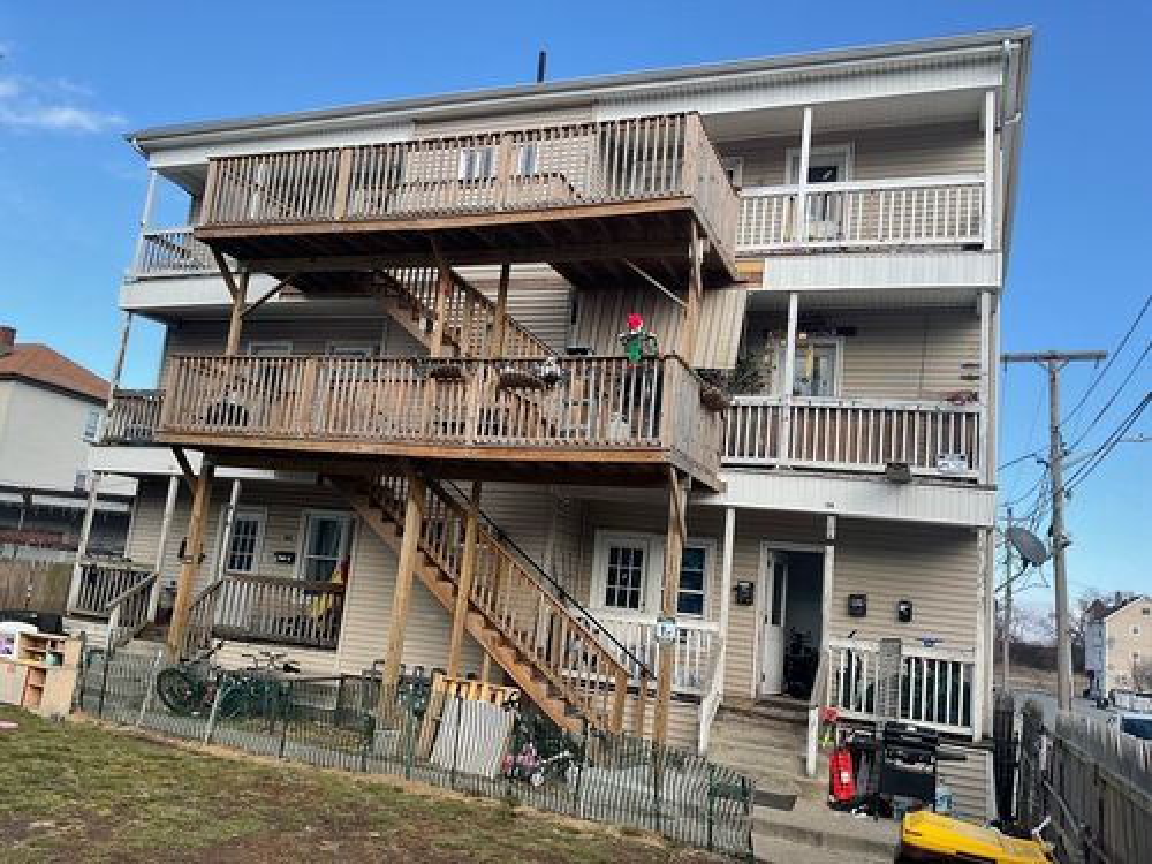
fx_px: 965
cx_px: 576
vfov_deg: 48.2
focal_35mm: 29
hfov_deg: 61.7
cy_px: 432
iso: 16
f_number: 1.8
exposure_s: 1/855
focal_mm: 3
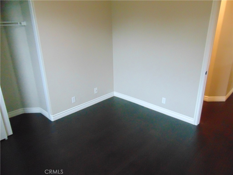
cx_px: 116
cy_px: 88
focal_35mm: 25
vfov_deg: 54.9
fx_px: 168
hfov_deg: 69.4
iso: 800
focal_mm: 4.5
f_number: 3
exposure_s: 1/50
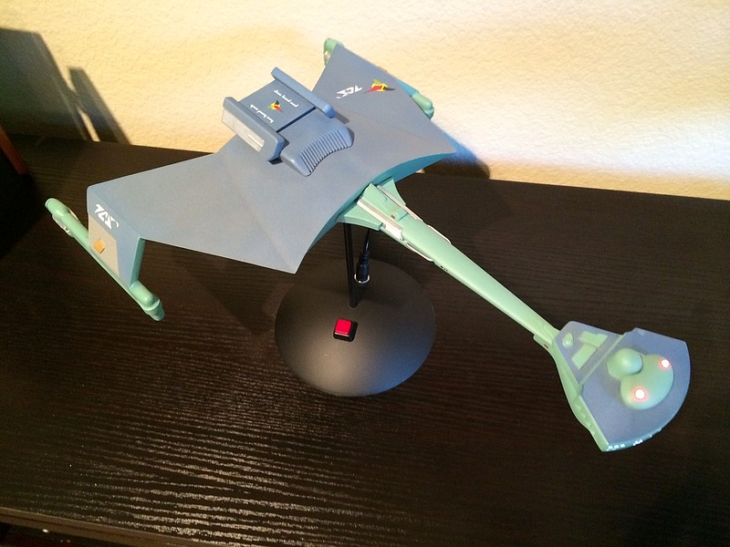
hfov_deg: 60.0
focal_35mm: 30
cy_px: 274
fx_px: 633
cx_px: 365
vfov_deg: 46.8
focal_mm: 4.12
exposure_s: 1/24
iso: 320
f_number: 2.2
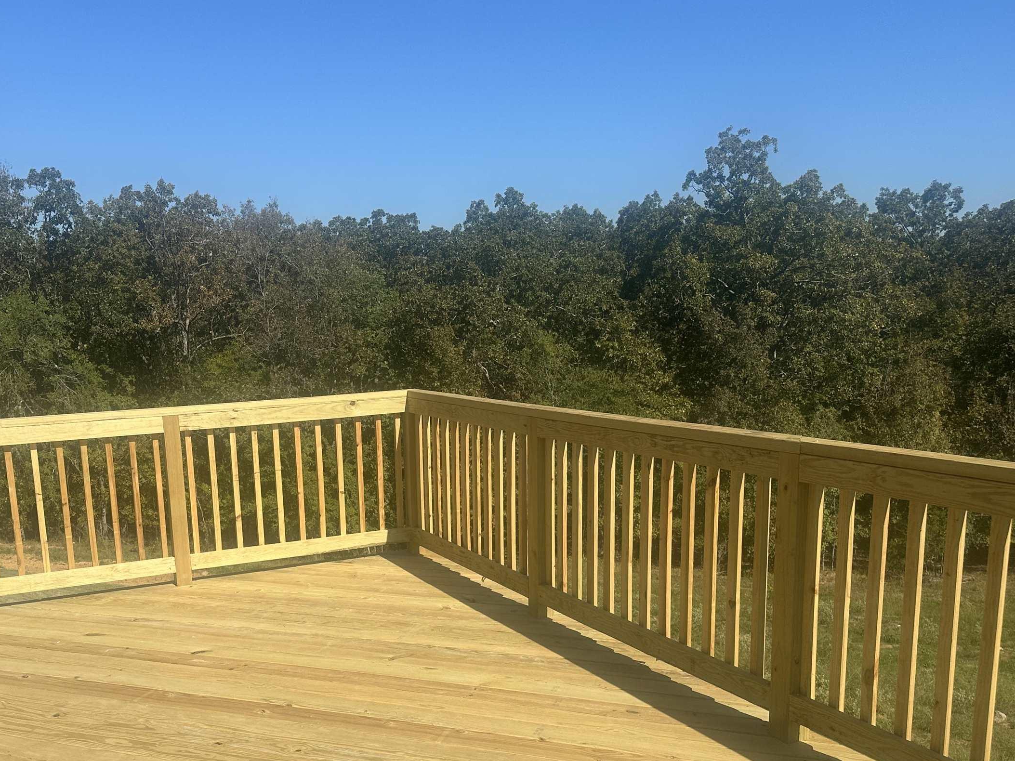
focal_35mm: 35
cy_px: 536
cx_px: 360
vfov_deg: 40.0
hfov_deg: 51.9
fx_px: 1026
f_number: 1.78
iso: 80
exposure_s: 1/5525
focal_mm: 6.86
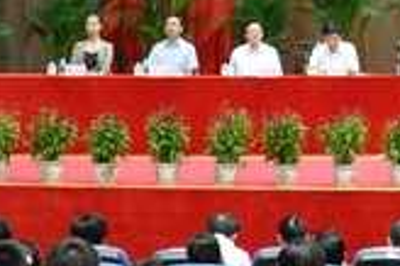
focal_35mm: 123
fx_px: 1365
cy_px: -148
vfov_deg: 10.7
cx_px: 390
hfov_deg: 16.4
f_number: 3.8
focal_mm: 21
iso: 800
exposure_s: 1/8
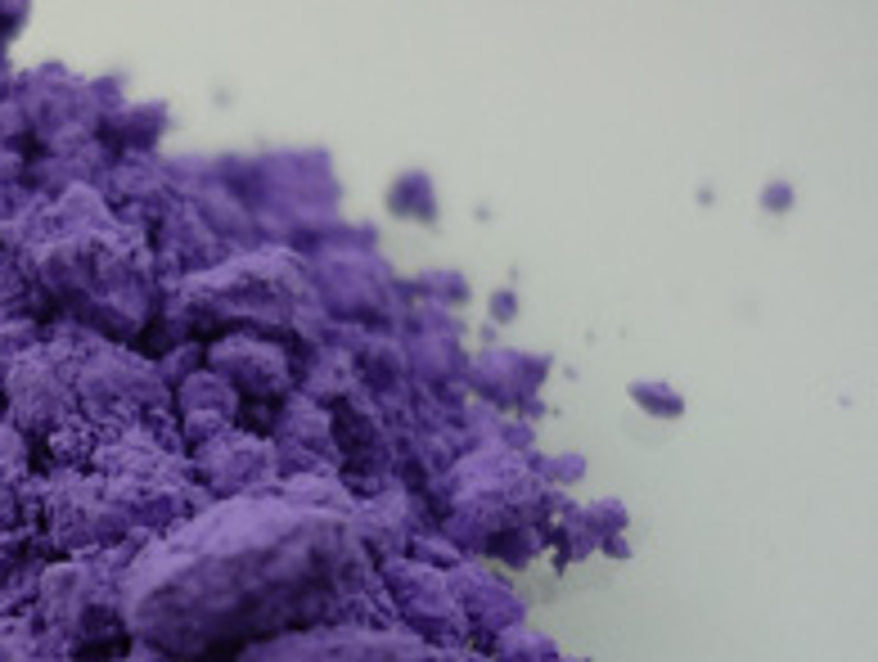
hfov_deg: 20.0
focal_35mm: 93
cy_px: 583
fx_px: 2363
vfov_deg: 15.8
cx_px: -117
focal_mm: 5.5
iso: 100
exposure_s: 1/50
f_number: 2.8
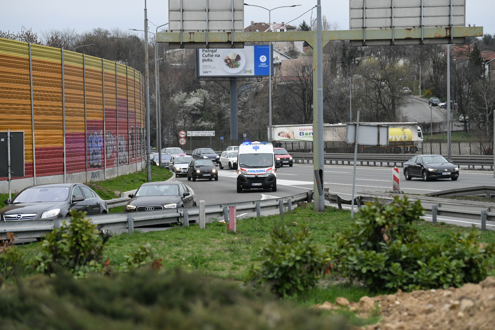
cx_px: 248
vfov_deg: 11.2
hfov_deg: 16.8
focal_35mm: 122
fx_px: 1677
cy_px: 165
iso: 2500
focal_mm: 122
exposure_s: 1/4000
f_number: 3.5
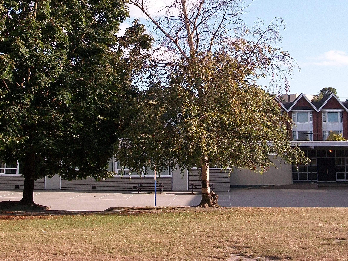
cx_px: 170
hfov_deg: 32.2
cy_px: 66
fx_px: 603
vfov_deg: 24.2
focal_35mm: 60
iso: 80
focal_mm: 7.1
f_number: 3.2
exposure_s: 1/640
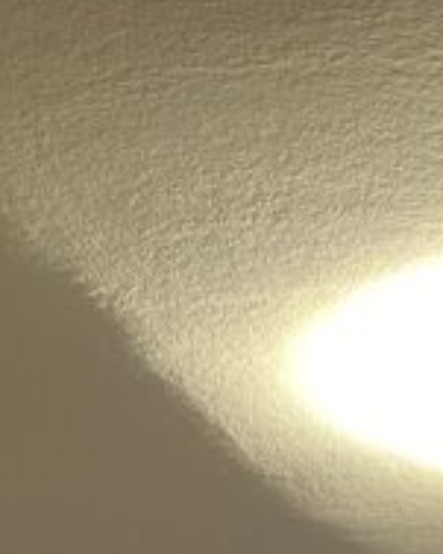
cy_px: 1416
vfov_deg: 11.7
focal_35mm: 127
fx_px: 2083
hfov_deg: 11.5
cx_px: 698
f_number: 1.78
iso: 200
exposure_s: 1/50
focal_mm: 6.86
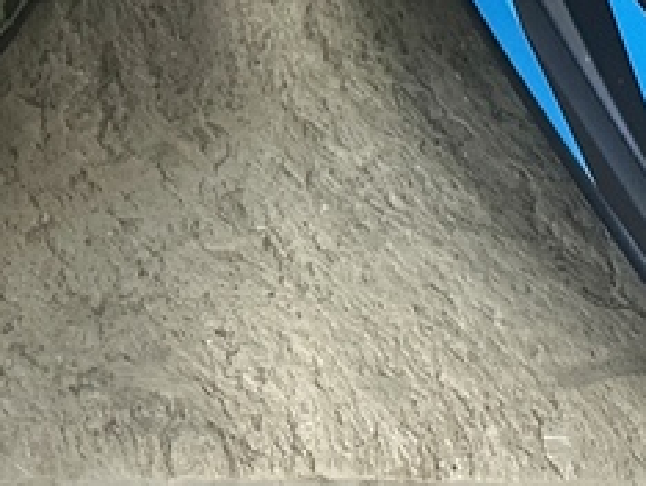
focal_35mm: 105
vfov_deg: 12.4
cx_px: 221
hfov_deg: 18.7
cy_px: -492
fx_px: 1962
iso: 400
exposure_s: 1/60
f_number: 1.78
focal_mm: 6.86
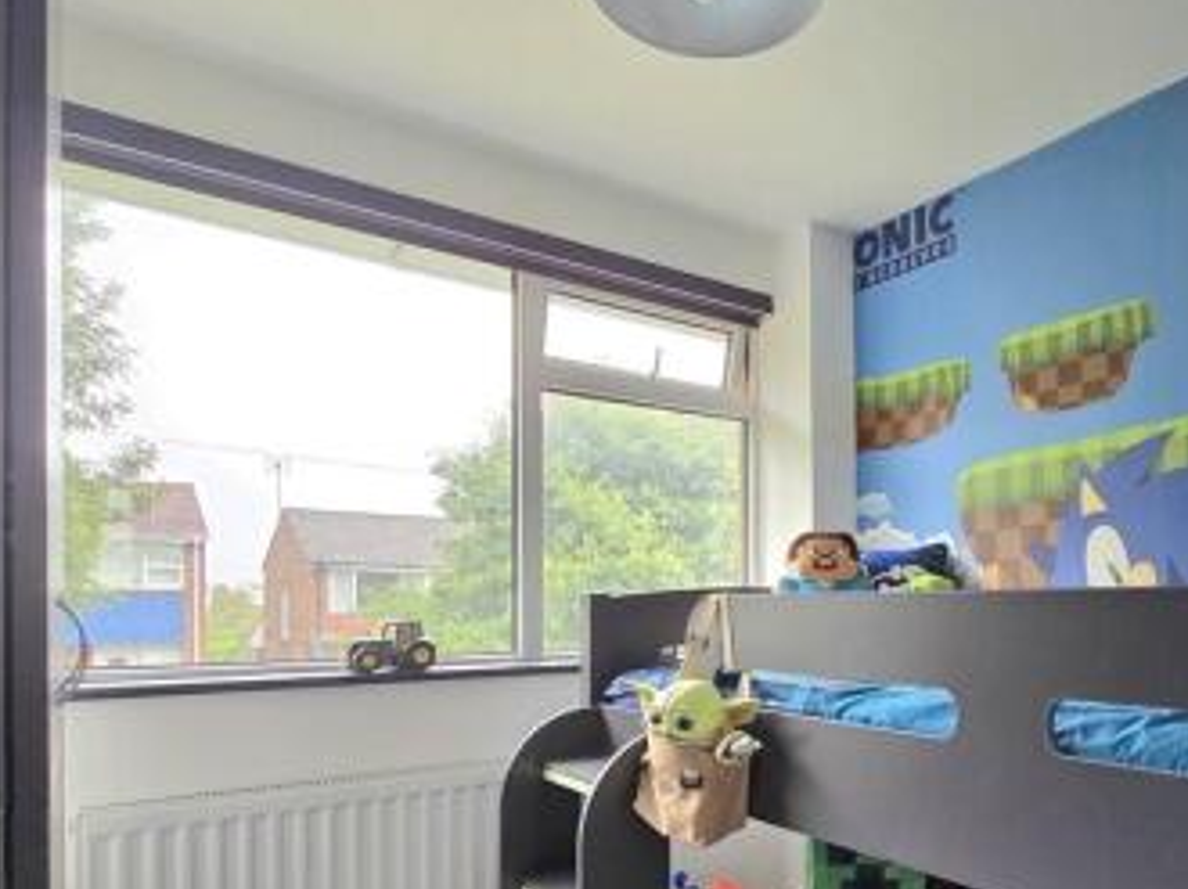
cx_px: 812
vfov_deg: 57.5
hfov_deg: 71.3
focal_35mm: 23
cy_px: 592
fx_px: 789
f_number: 2.2
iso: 160
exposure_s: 1/50.3
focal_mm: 2.2
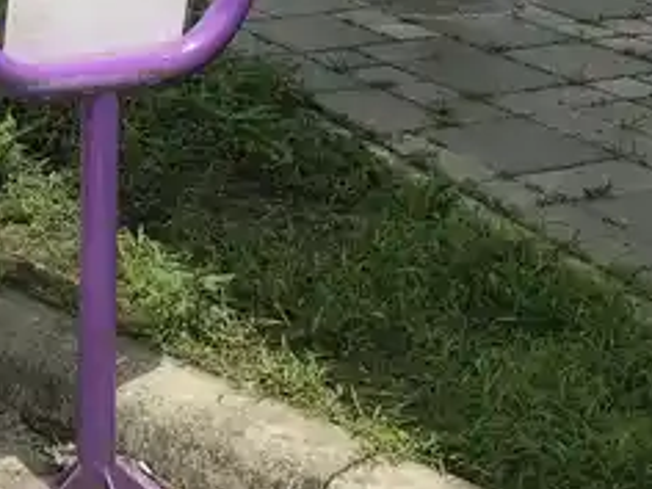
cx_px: -149
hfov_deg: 19.4
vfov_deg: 14.5
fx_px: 1789
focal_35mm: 95
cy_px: -235
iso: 20
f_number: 1.8
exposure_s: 1/2519
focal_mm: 3.99
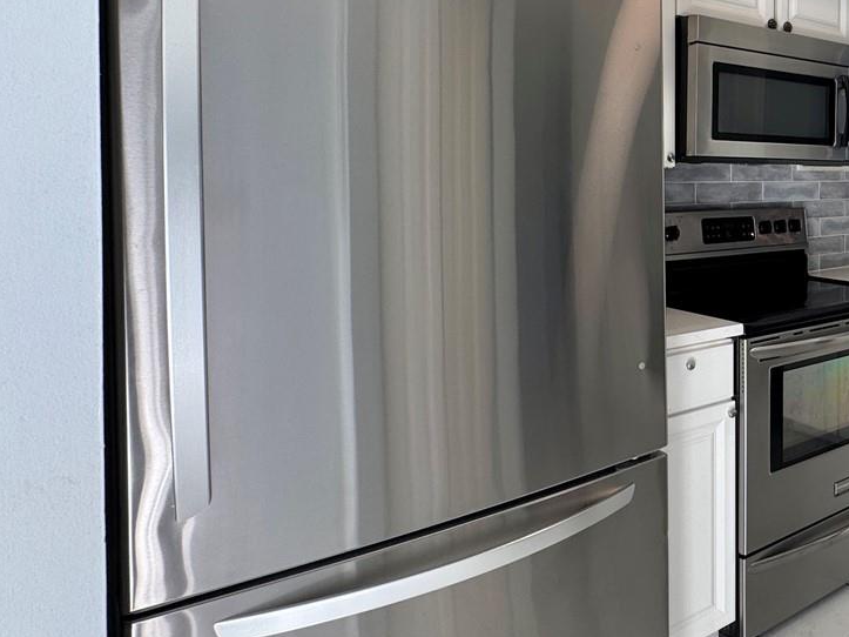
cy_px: 188
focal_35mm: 31
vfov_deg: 44.4
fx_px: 760
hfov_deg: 45.2
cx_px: 917
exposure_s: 1/100
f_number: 2.2
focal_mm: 2.22
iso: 50
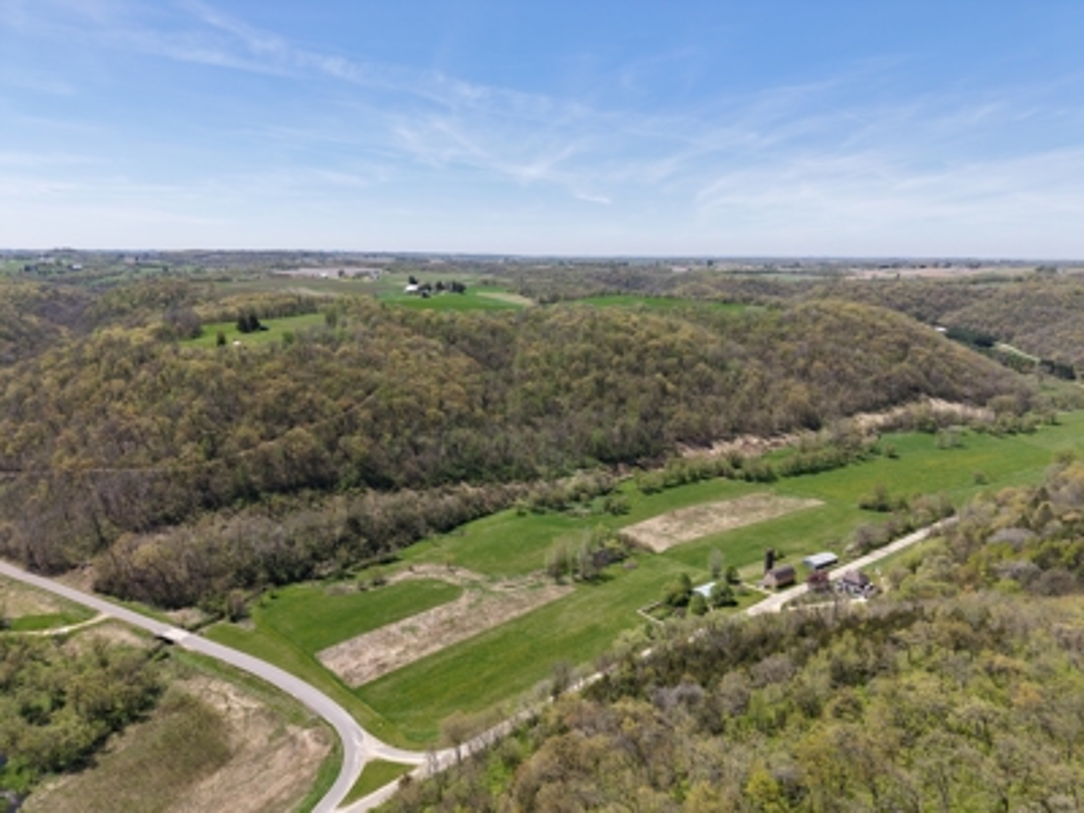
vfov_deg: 56.8
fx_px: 752
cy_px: 406
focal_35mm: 24
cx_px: 542
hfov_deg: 71.6
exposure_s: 1/4000
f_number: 1.8
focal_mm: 8.67
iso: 190
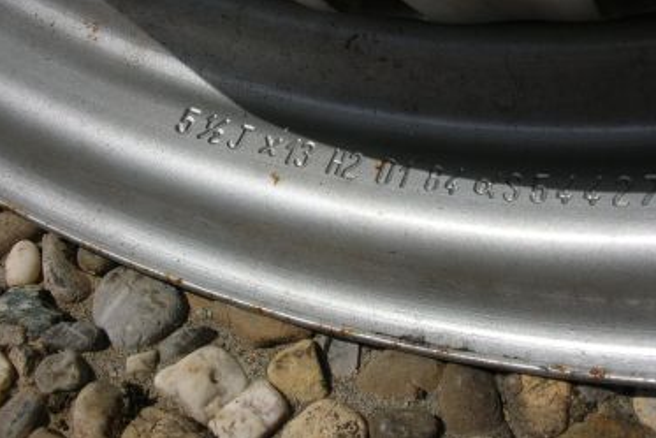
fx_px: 711
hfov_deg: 49.5
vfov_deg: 34.1
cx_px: 348
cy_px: 178
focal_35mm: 39
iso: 50
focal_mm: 5.8
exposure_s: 1/956
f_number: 5.6
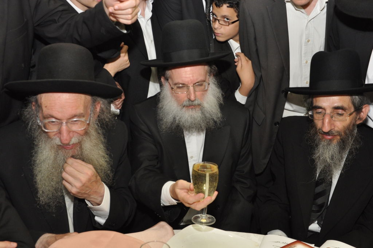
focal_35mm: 42
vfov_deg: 31.8
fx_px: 435
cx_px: 186
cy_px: 124
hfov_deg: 46.5
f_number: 5.6
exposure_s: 1/60
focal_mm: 28
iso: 640
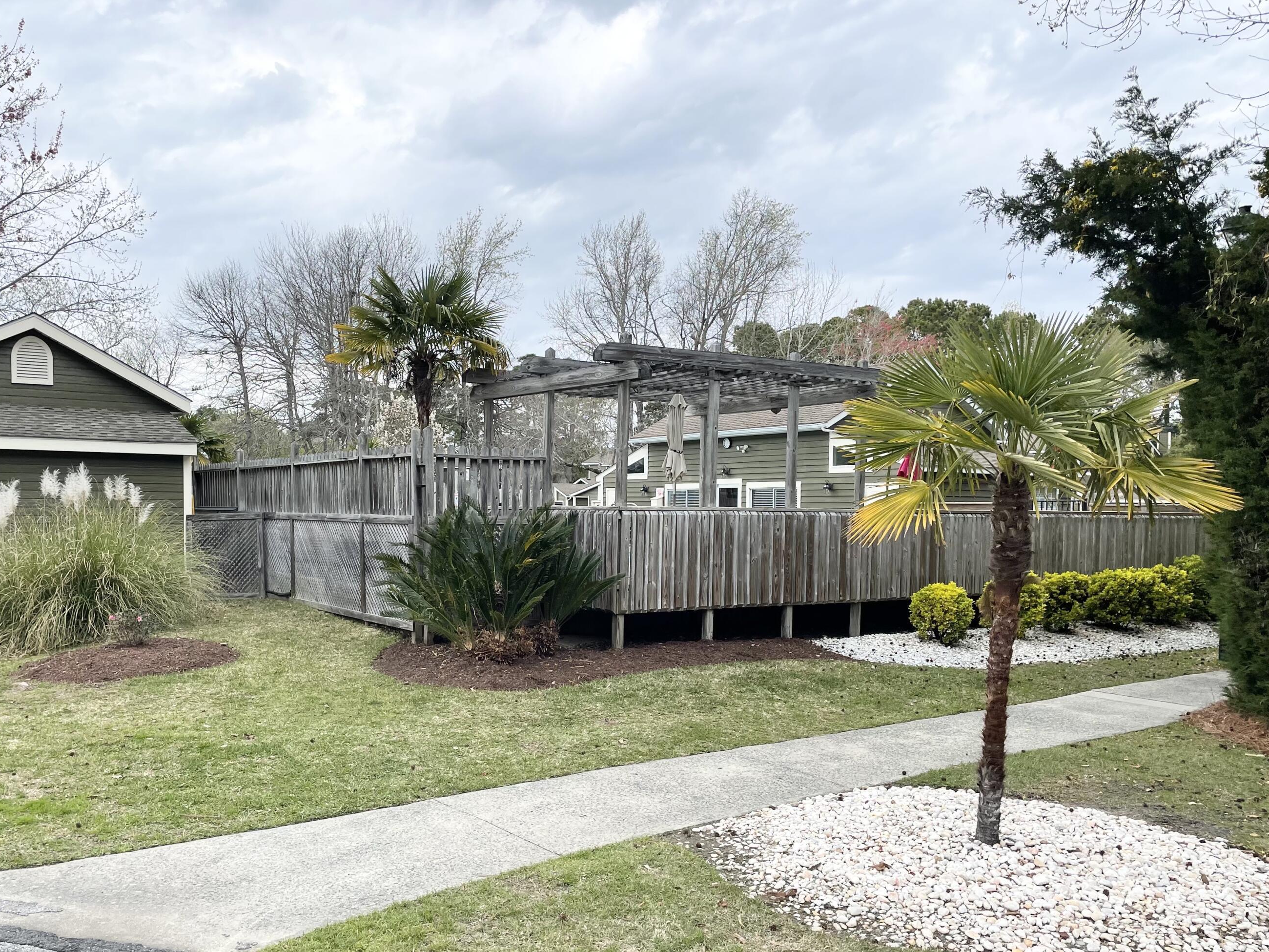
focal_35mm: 30
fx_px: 1100
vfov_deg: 46.7
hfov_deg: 59.7
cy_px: 533
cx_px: 546
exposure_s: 1/1147
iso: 32
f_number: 1.6
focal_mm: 4.2
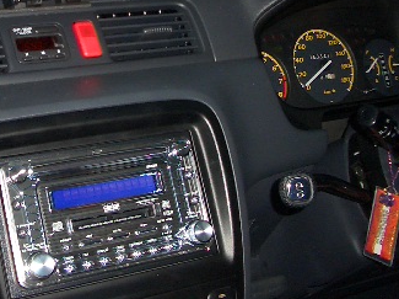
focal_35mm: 69
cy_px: 36
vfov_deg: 20.9
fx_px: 794
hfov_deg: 27.7
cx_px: 92
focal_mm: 5.8
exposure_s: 1/40
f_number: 2.6
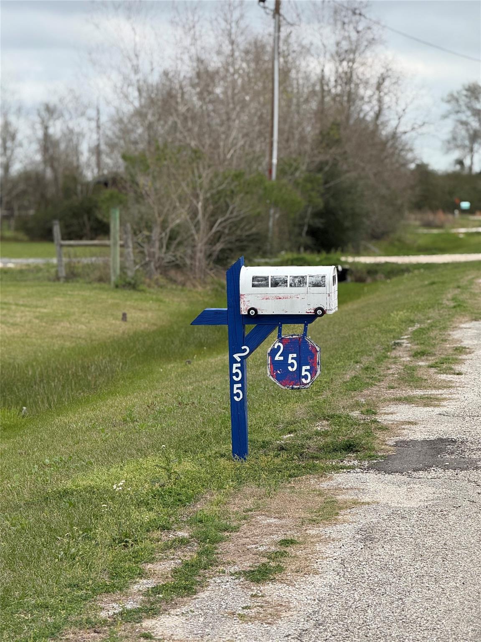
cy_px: 321
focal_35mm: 120
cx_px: 240
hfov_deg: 12.3
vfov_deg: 16.4
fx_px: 2223
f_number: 2.8
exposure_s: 1/1294
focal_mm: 15.66
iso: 64
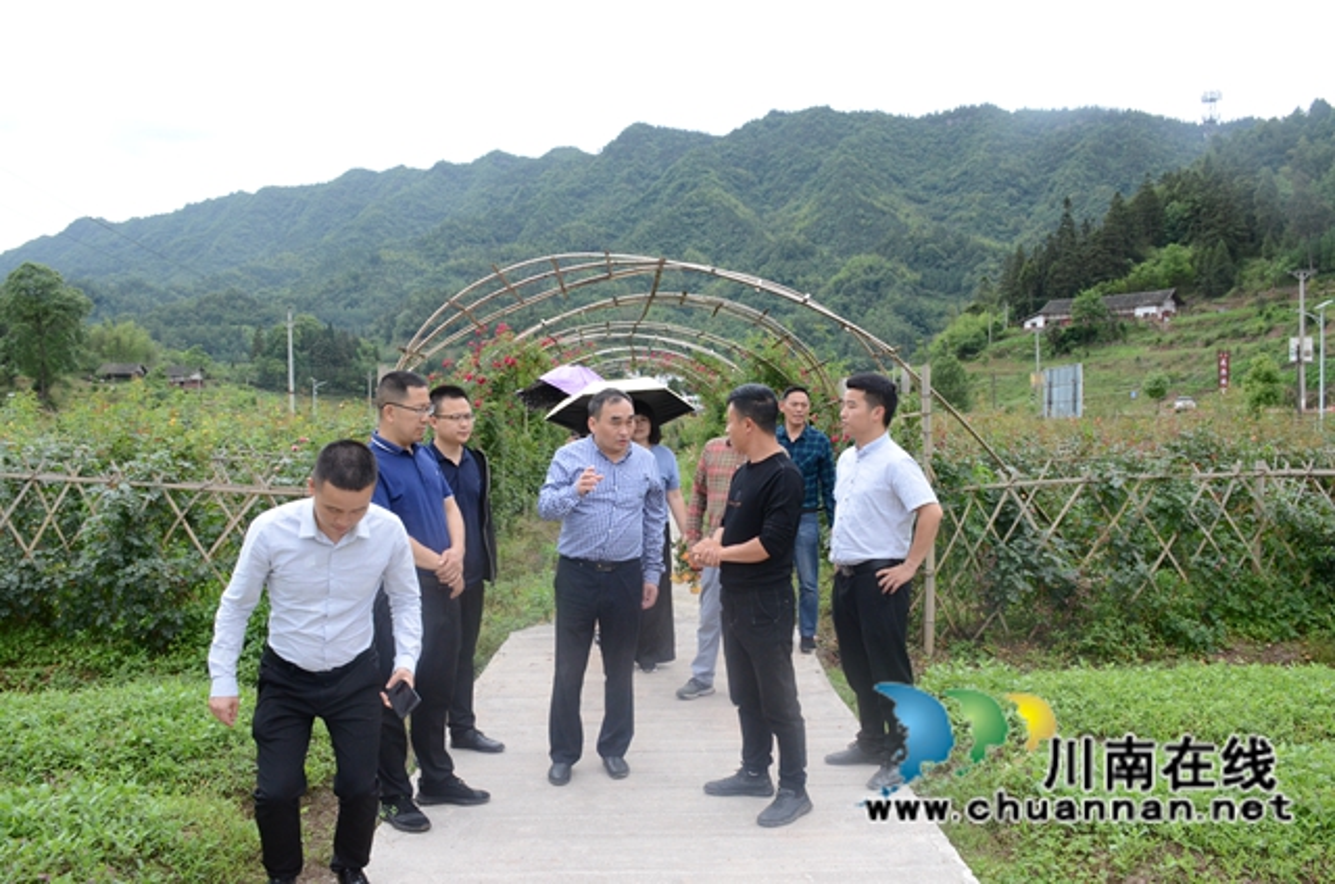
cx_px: 668
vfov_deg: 43.4
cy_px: 442
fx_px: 1110
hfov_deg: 62.0
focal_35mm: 30
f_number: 13
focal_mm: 20
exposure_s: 1/640
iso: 1100
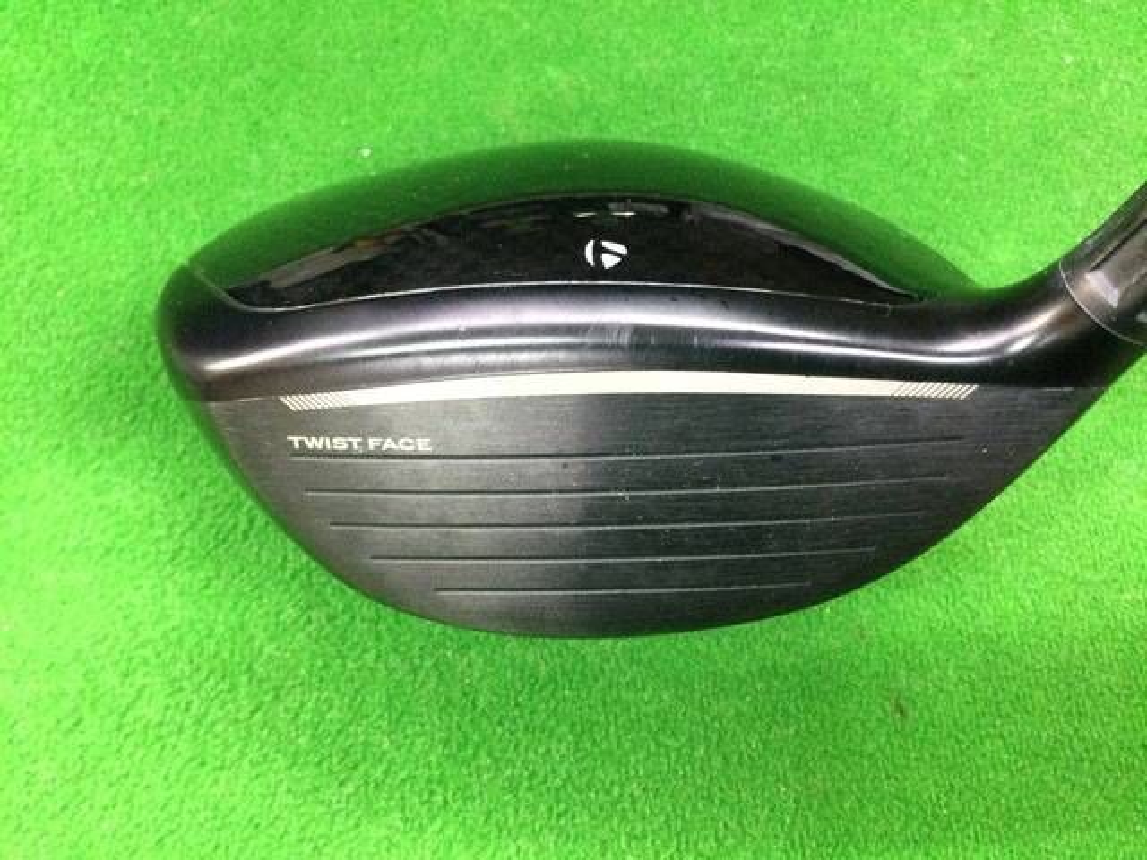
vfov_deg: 45.4
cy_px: 430
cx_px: 574
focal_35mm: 31
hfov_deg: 58.4
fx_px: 1027
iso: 200
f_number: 2.4
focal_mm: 3.3
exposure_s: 1/17
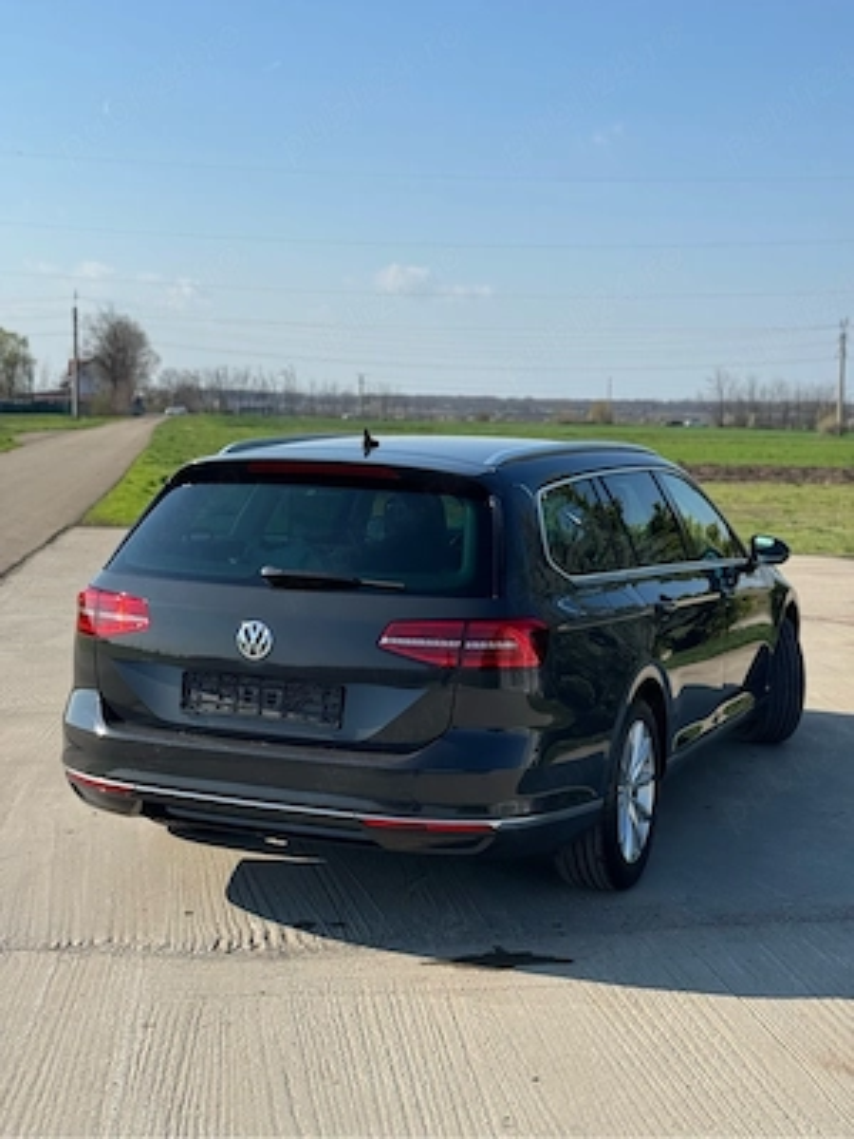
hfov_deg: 30.3
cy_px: 570
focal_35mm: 48
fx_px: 1579
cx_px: 427
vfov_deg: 39.7
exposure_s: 1/4608
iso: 64
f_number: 1.78
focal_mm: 6.76
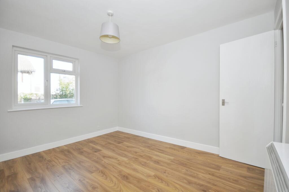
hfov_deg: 100.4
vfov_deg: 77.2
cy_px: 96
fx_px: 120
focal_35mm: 15
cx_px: 144
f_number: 5
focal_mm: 10
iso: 200
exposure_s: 1/60
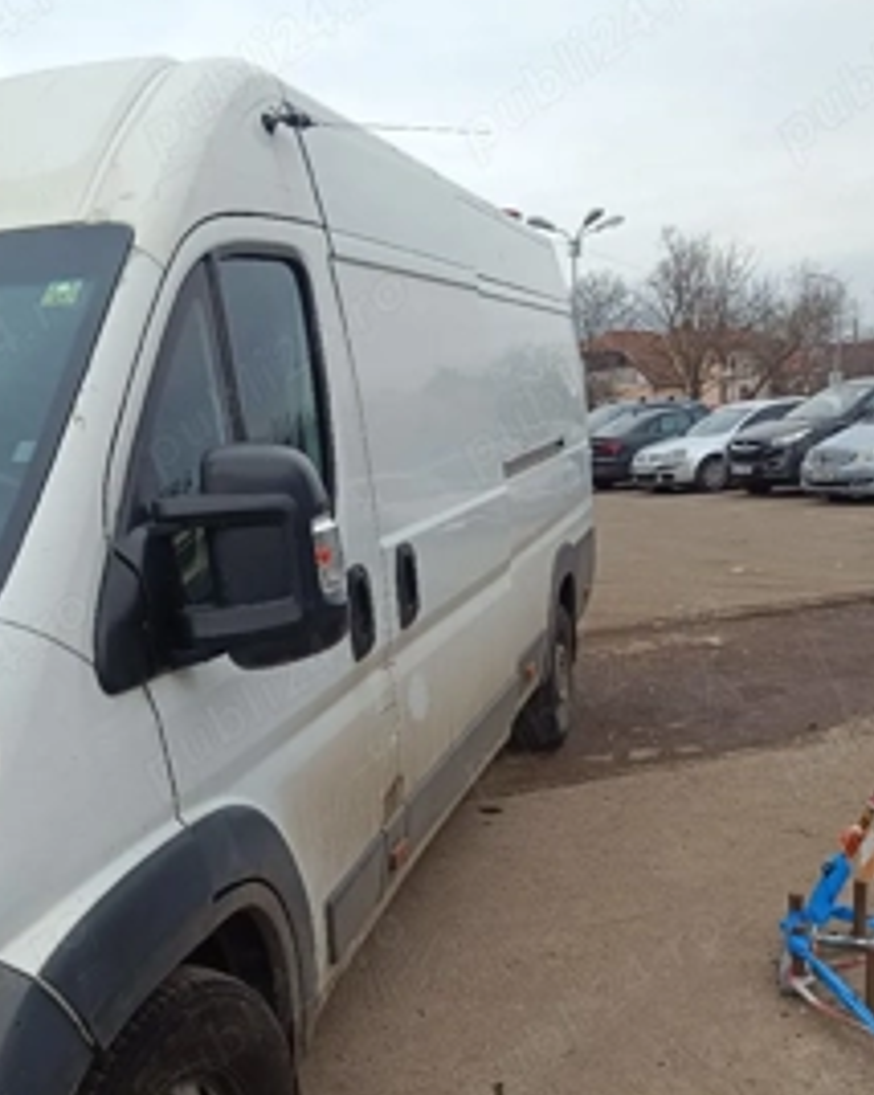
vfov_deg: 50.5
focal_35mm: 35
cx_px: 355
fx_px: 1133
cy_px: 740
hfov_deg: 42.0
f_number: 1.88
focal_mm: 5.59
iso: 53
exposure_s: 1/476
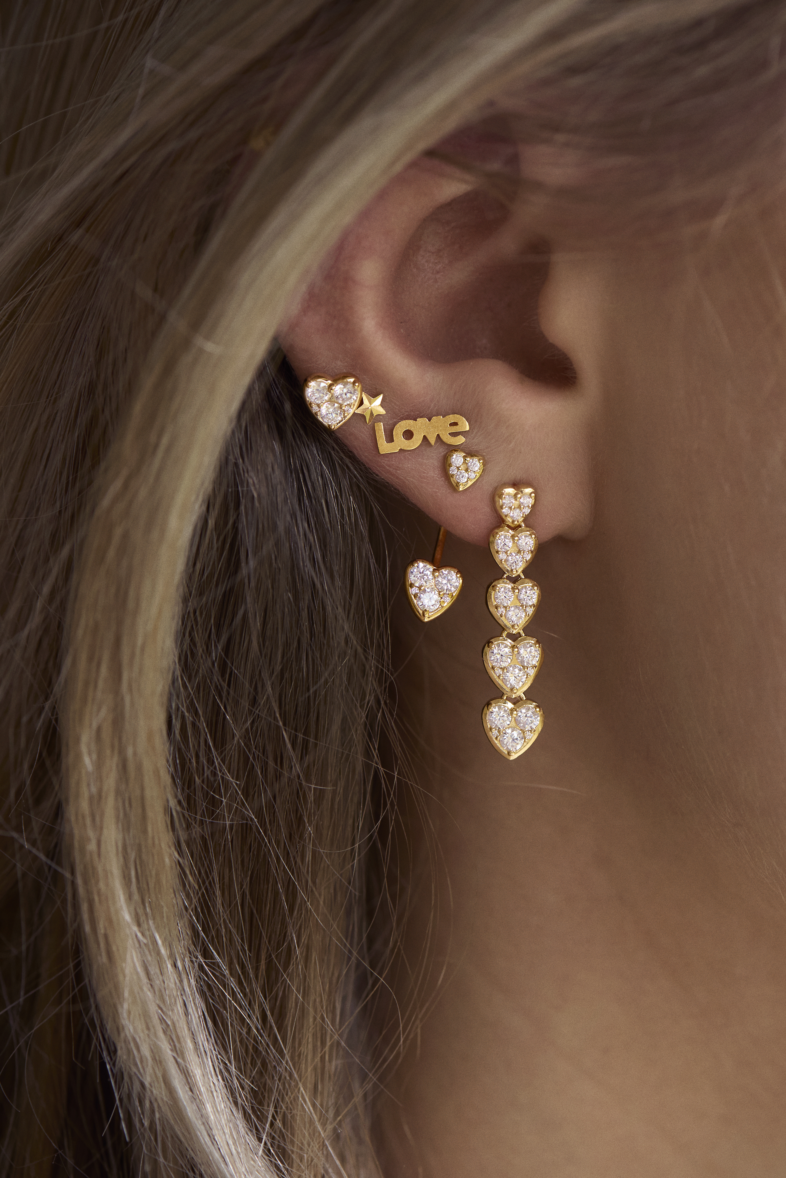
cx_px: 393
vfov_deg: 19.5
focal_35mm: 105
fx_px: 3436
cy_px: 589
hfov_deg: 13.1
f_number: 7.1
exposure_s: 1/60
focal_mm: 105
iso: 500
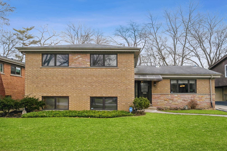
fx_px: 195
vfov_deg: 42.3
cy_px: 76
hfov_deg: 60.3
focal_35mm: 31
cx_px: 114
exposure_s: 1/500
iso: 200
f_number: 8
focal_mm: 31
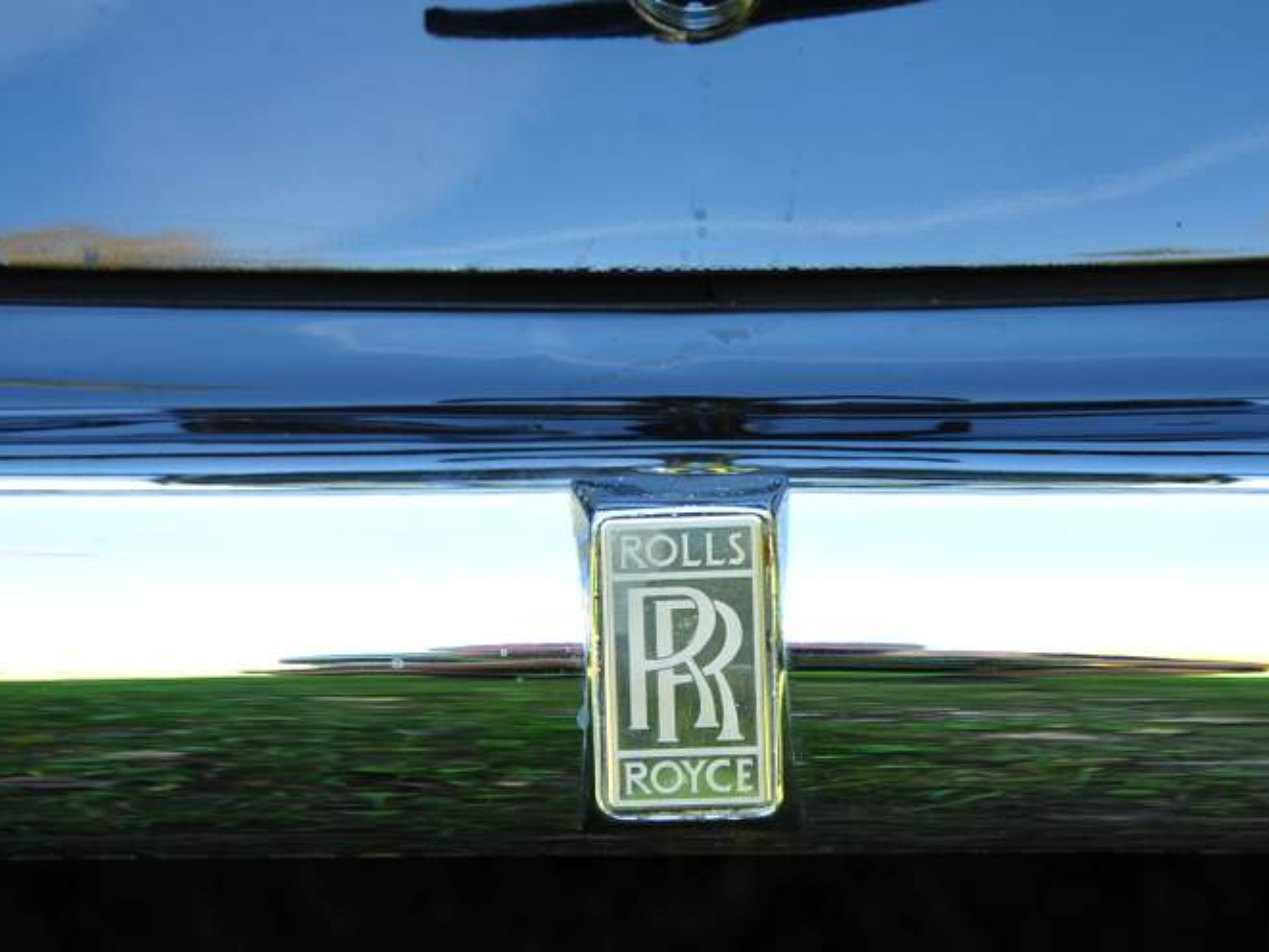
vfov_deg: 8.0
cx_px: 699
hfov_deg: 10.6
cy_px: 409
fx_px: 6820
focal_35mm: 186
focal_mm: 125
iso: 400
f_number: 6.3
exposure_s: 1/50
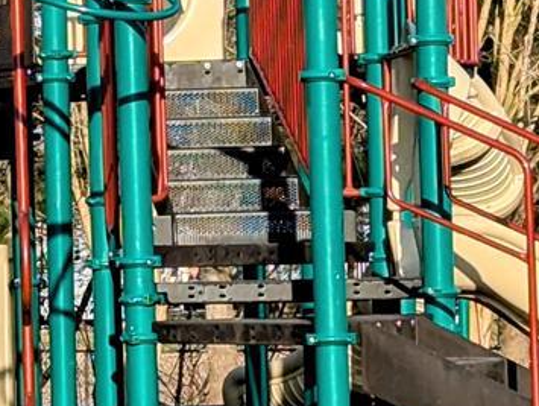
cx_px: -73
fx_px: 4302
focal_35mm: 276
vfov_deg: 5.4
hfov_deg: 7.1
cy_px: 175
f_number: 1.85
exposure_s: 1/2000
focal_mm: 6.81
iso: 41
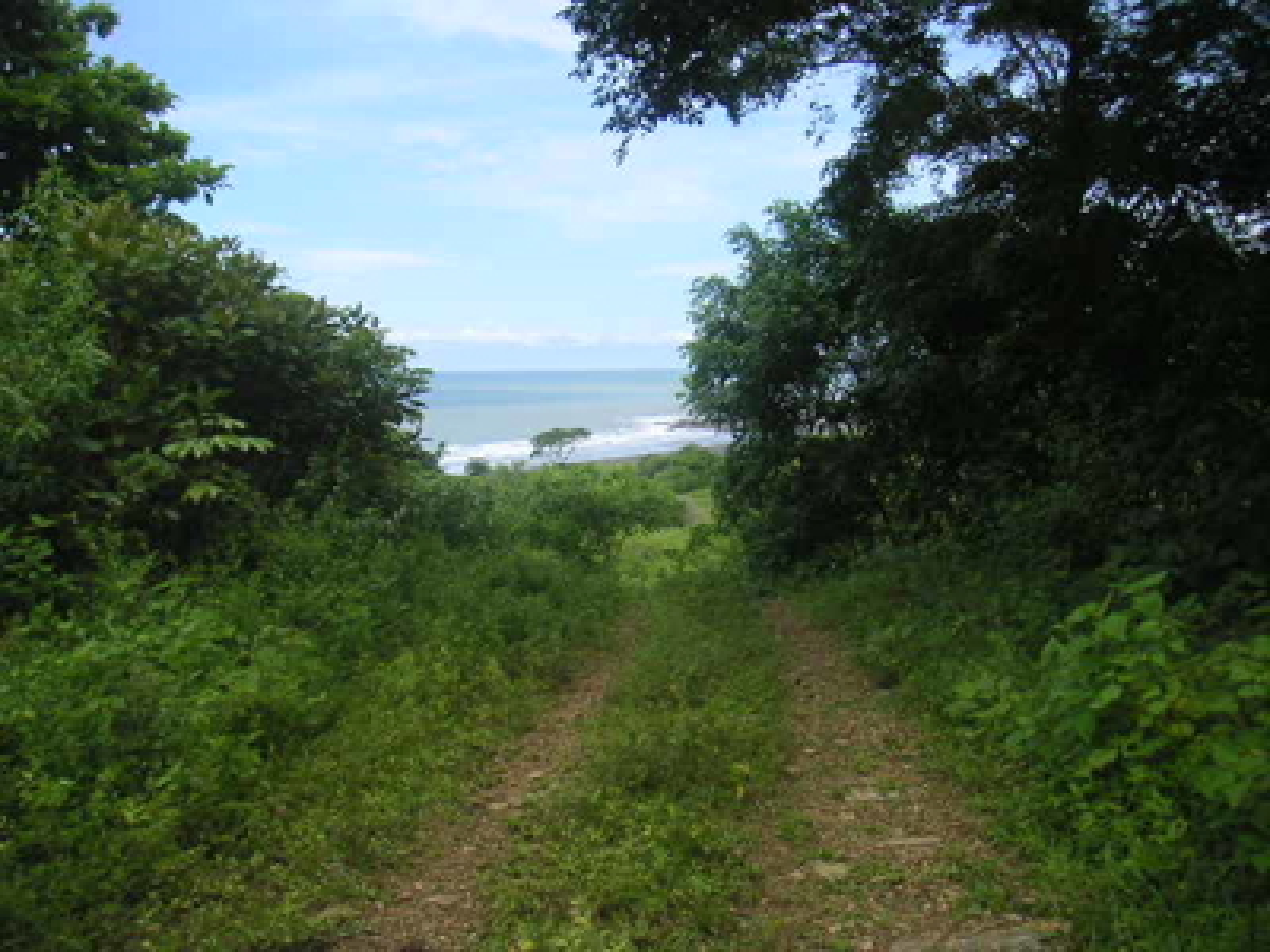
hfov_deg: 50.1
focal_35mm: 37
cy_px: 476
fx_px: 1357
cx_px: 635
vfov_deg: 38.7
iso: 50
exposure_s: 1/750
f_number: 2.8
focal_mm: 5.7
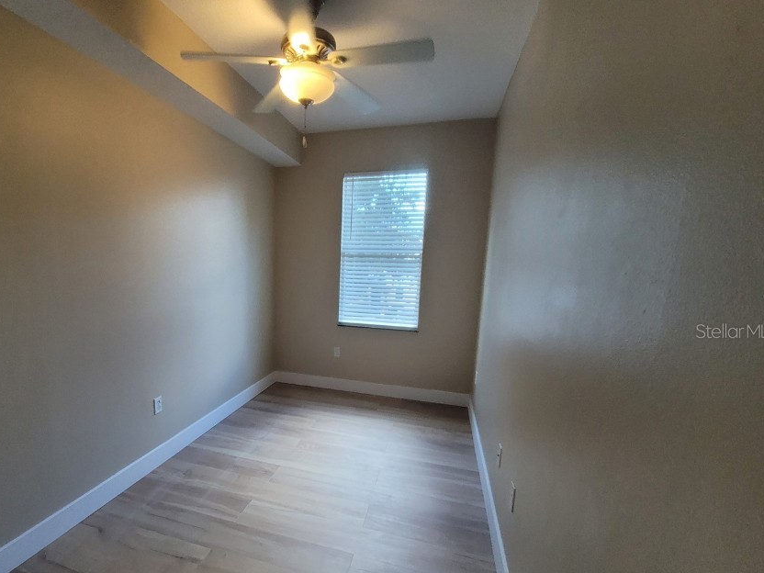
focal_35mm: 16
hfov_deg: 93.5
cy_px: 331
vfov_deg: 77.6
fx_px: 353
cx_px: 312
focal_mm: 2.2
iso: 200
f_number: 2.2
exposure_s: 1/60
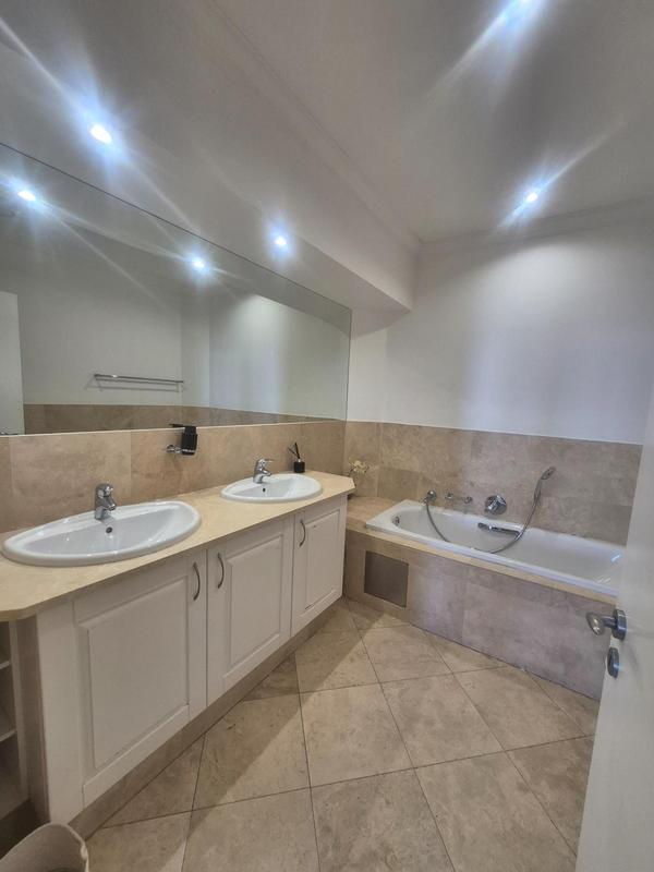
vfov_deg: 106.2
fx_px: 327
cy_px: 436
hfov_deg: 89.9
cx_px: 327
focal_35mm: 13
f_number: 2.2
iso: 125
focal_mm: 1.74
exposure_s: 1/50
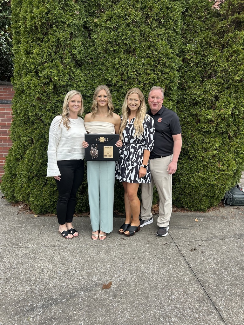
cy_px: 162
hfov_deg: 53.1
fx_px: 244
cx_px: 122
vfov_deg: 67.3
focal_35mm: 26
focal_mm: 5.7
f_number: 1.5
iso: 125
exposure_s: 1/121
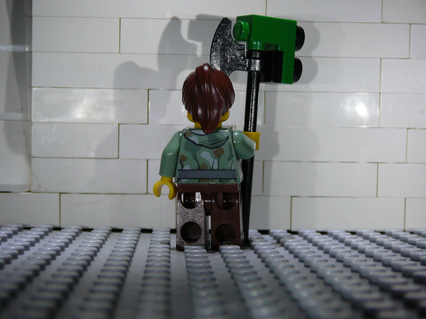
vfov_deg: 20.7
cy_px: 160
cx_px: 213
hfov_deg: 27.4
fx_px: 874
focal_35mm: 71
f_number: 3.7
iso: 200
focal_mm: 10.5
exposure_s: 1/30
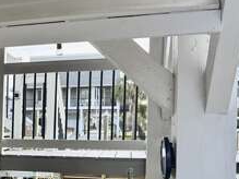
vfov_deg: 19.5
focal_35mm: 75
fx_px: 518
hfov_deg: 21.7
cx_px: -120
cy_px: 134
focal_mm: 6.76
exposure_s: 1/695
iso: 100
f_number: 1.78
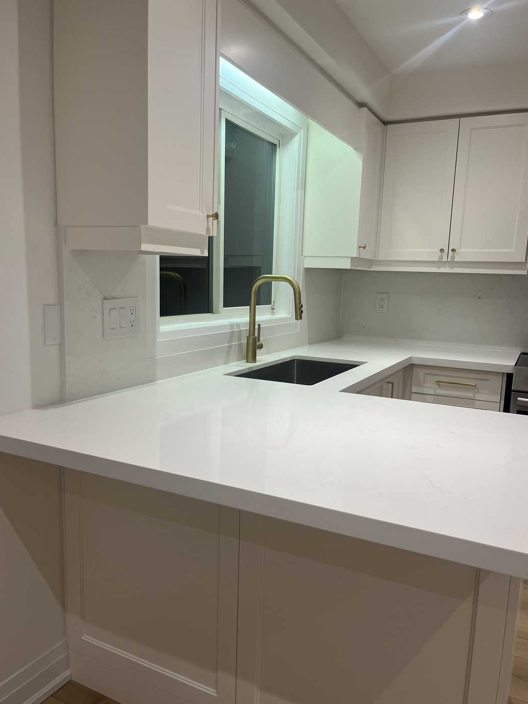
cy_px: 362
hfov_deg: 51.3
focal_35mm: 27
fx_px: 549
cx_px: 268
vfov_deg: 65.3
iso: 80
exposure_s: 1/120
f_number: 1.6
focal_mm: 5.1
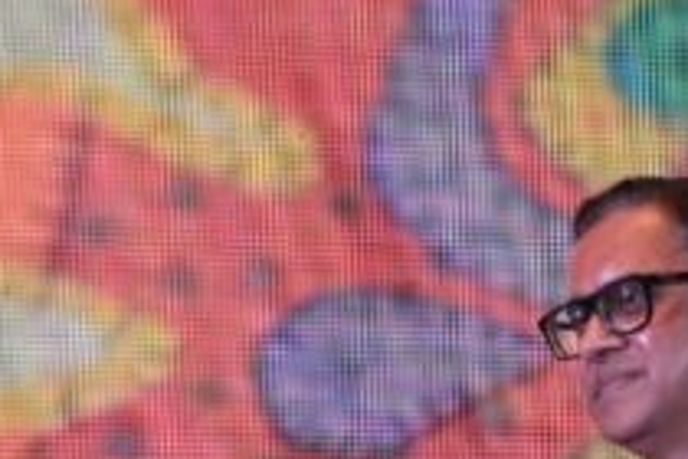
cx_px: 170
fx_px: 6841
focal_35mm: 358
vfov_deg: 3.8
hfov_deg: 5.8
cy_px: 626
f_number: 4.8
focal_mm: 72
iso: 800
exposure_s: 1/125
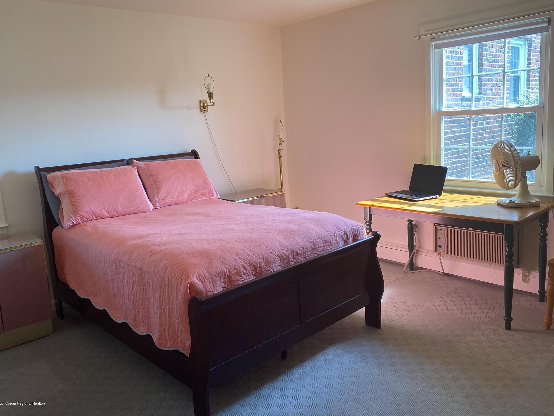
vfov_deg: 49.7
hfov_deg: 63.4
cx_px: 273
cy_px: 194
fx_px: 448
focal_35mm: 28
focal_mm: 4.25
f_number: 1.8
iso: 64
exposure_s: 1/122
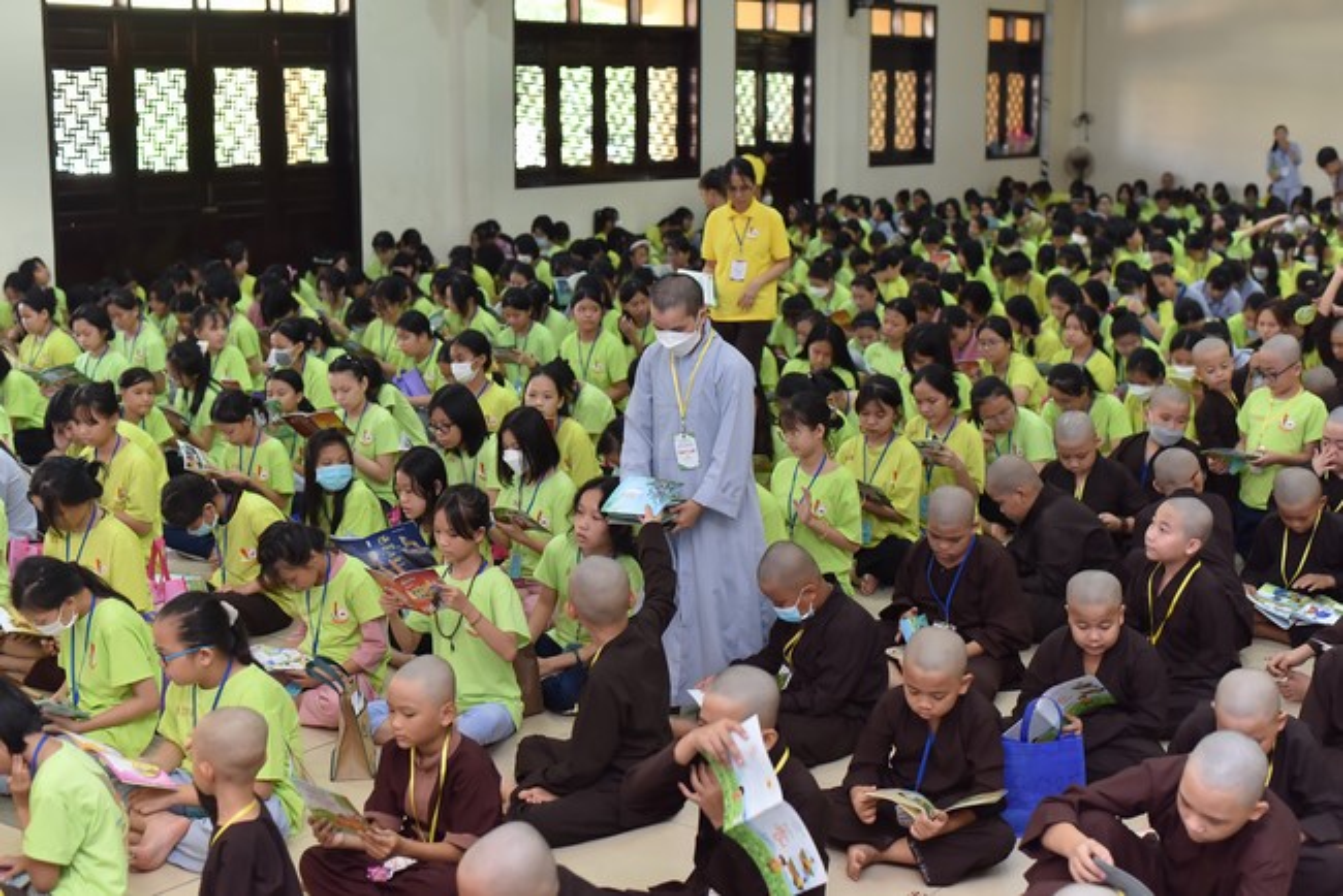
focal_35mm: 50
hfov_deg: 39.6
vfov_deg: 27.0
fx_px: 1866
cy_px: 448
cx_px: 672
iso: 1000
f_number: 3.2
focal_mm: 50
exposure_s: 1/160
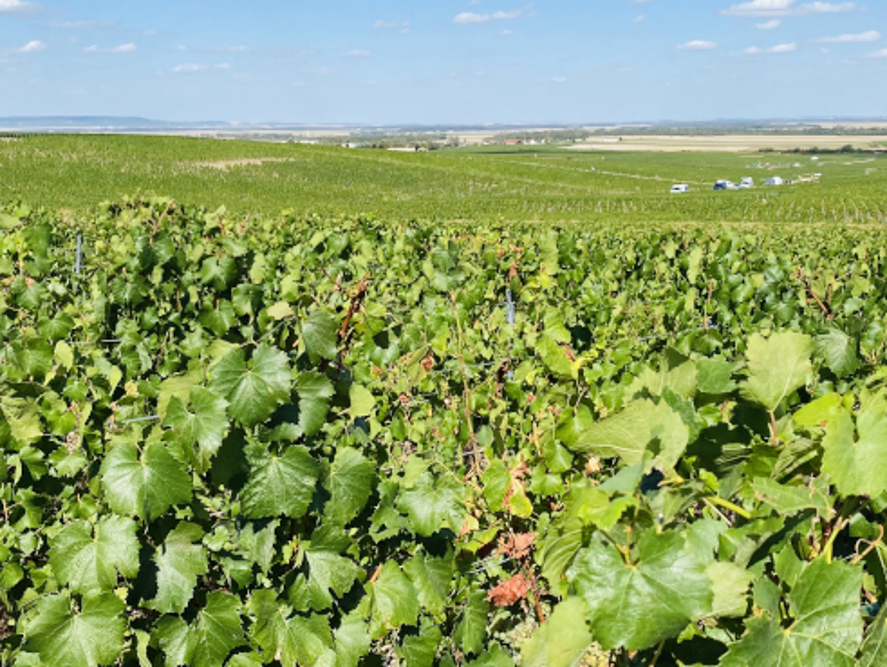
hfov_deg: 42.0
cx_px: 482
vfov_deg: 32.2
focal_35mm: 45
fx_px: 1154
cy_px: 282
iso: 32
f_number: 1.8
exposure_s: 1/2890
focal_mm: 4.25
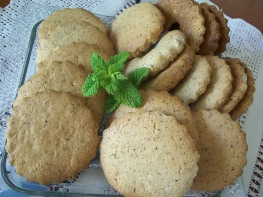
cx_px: 131
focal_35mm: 37
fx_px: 281
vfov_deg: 38.7
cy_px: 96
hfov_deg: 50.1
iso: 160
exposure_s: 1/29.1
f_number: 2.7
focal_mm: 6
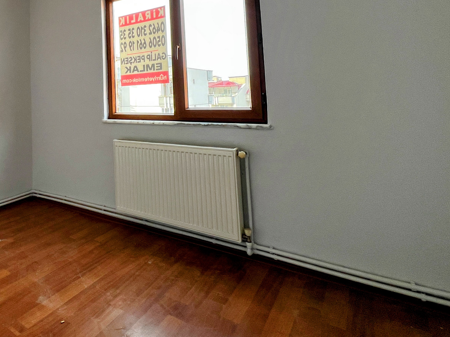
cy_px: 80
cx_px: 92
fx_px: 286
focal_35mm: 22
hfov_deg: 69.2
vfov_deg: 57.6
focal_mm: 1.57
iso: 64
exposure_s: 1/99
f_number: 1.8
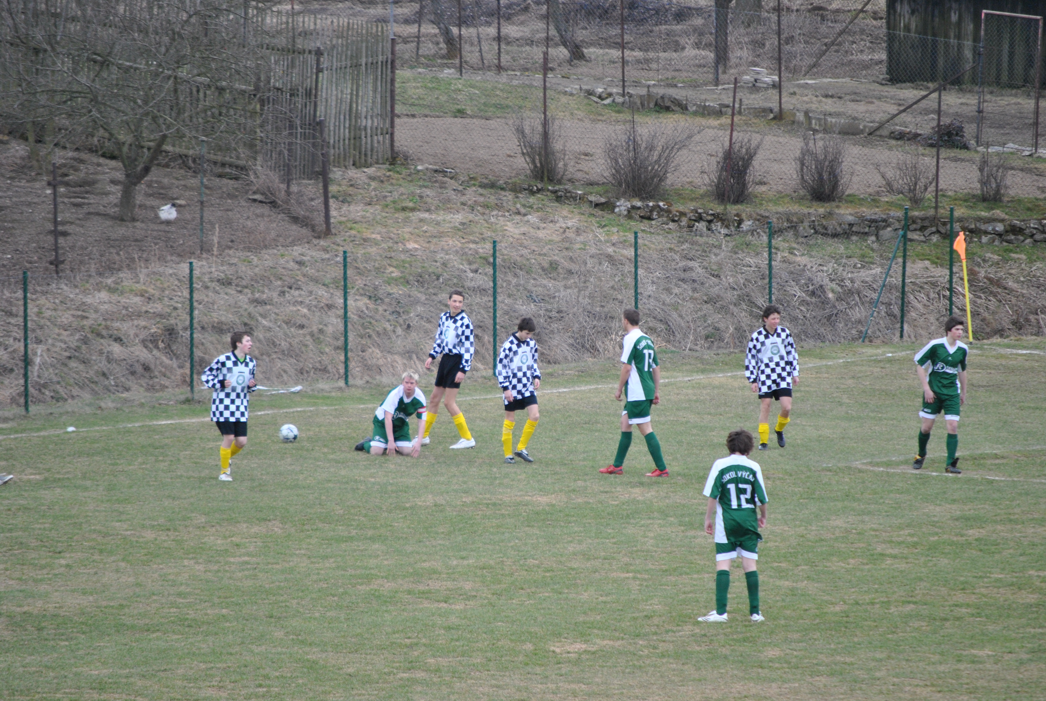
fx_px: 8727
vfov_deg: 4.6
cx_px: 523
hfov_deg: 6.9
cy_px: 350
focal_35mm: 300
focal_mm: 200
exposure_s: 1/250
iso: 400
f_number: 5.6
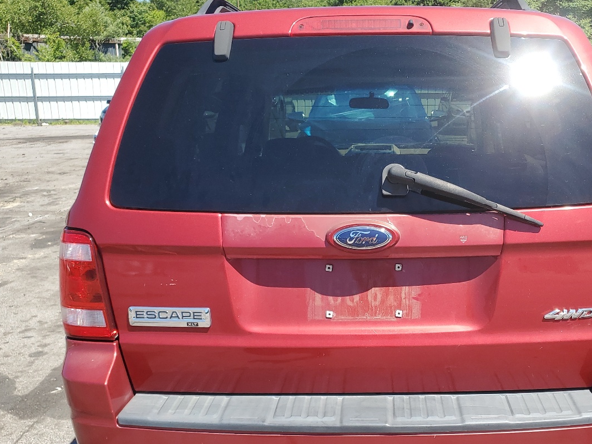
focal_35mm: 39
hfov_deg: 47.6
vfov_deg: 36.4
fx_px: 667
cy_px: 303
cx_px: 356
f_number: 1.5
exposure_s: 1/1429
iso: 50
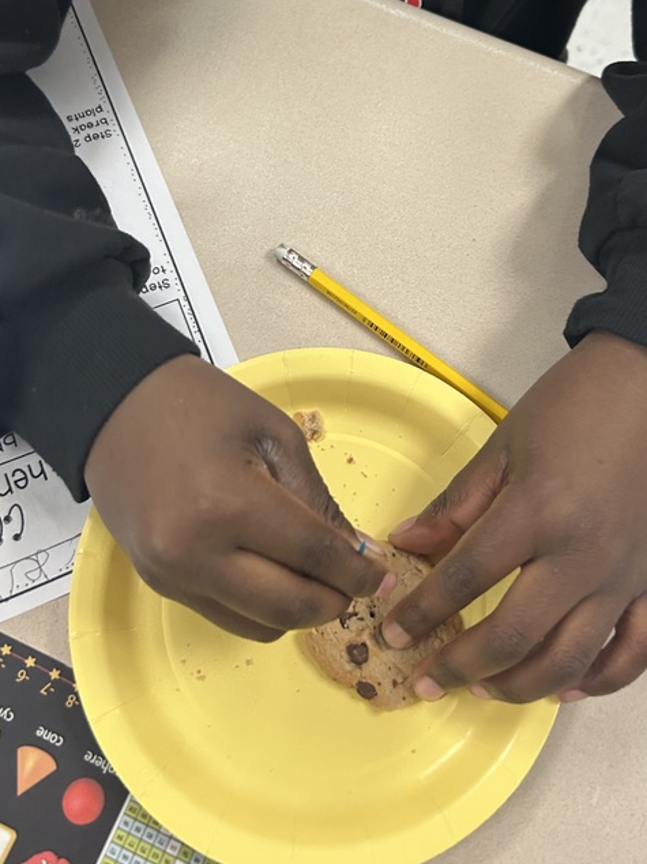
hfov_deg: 34.3
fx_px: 1047
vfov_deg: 42.8
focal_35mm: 42
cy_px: 177
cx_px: 343
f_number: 1.5
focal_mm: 5.7
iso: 160
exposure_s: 1/60
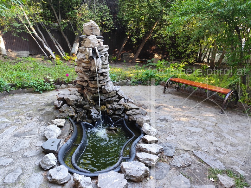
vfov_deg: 58.9
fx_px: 167
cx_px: 126
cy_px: 94
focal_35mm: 23
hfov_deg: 73.9
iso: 500
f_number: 1.65
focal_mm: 6.19
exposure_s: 1/100
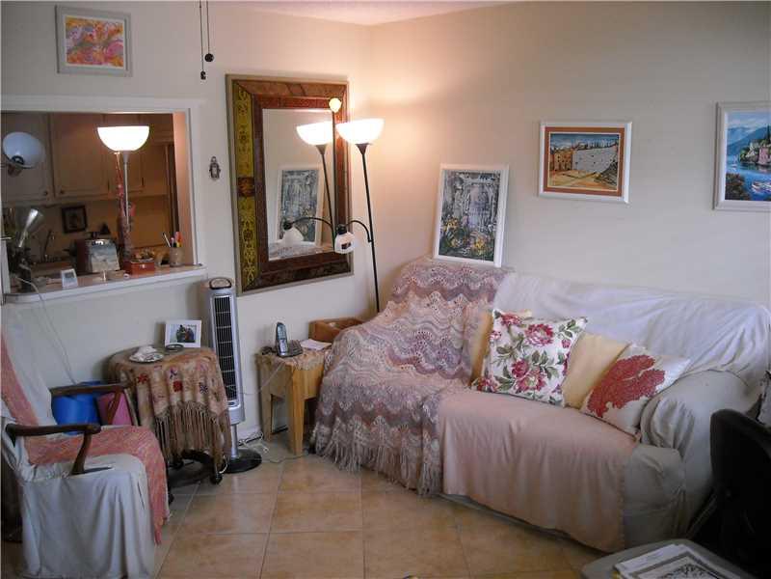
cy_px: 290
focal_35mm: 35
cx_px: 386
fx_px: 780
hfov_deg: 52.6
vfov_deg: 40.7
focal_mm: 5.7
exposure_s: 1/60
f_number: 2.8
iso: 351
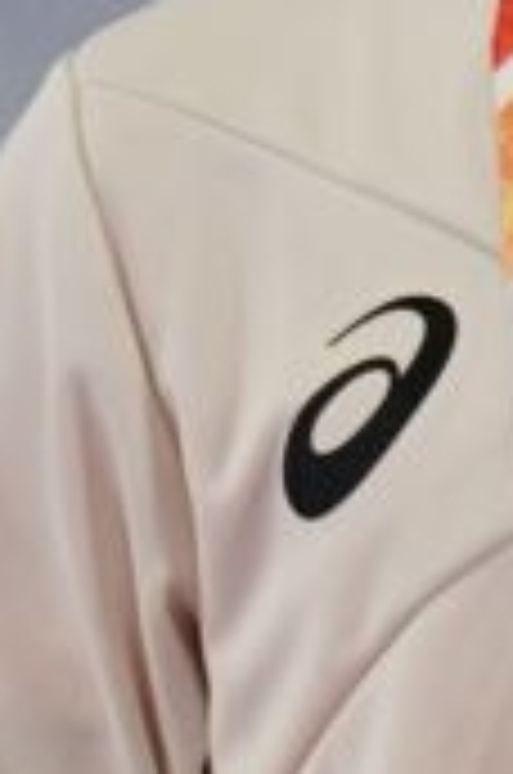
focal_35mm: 2098
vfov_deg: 1.0
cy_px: 720
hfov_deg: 0.7
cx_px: 968
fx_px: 45023
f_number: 2.8
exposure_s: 1/500
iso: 500
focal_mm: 200
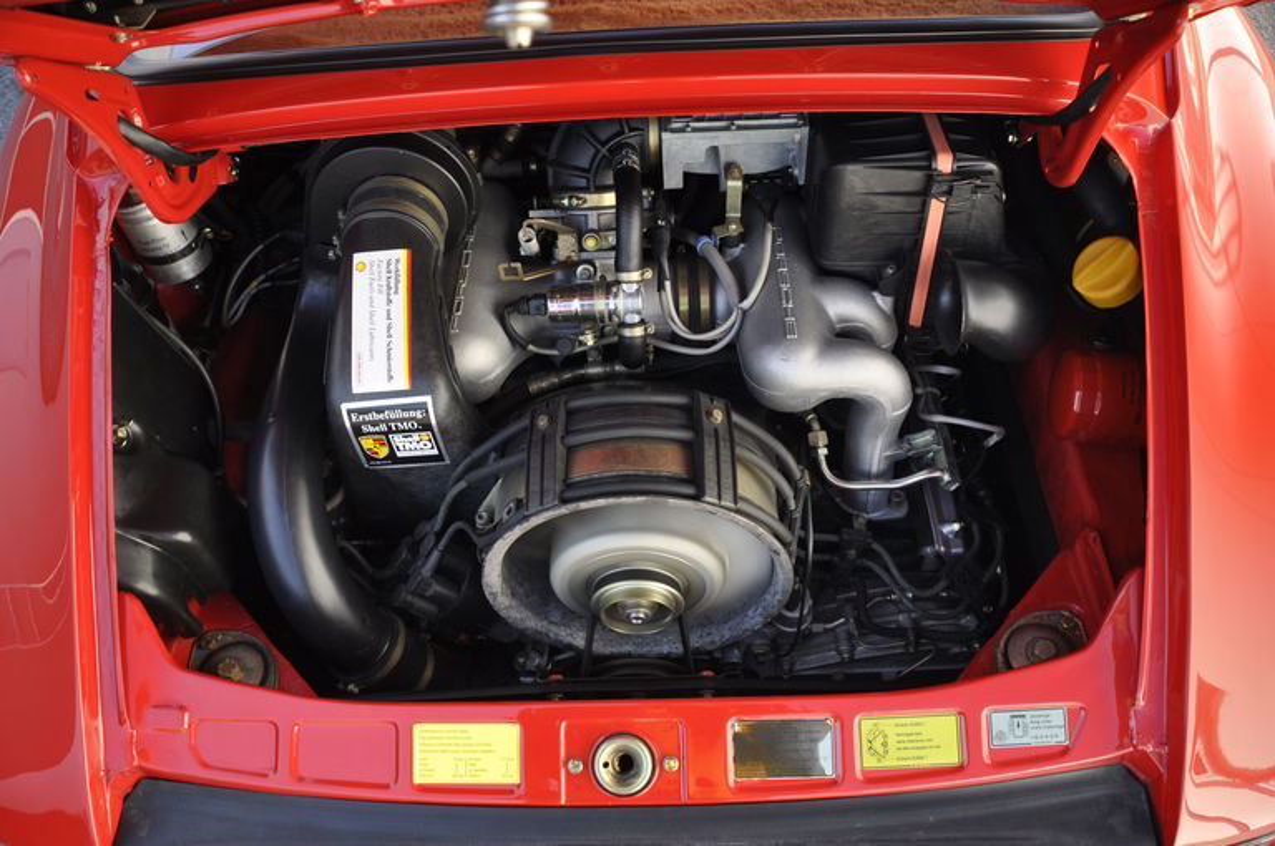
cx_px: 638
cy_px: 423
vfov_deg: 47.8
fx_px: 955
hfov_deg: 67.4
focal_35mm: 27
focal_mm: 18
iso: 500
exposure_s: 1/100
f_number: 5
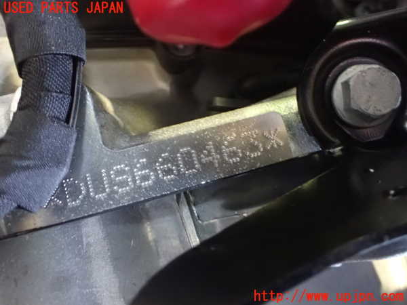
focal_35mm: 30
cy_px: 152
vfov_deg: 46.8
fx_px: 353
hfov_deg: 60.0
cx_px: 204
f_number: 2.3
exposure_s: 1/20
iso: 1600
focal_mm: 5.4
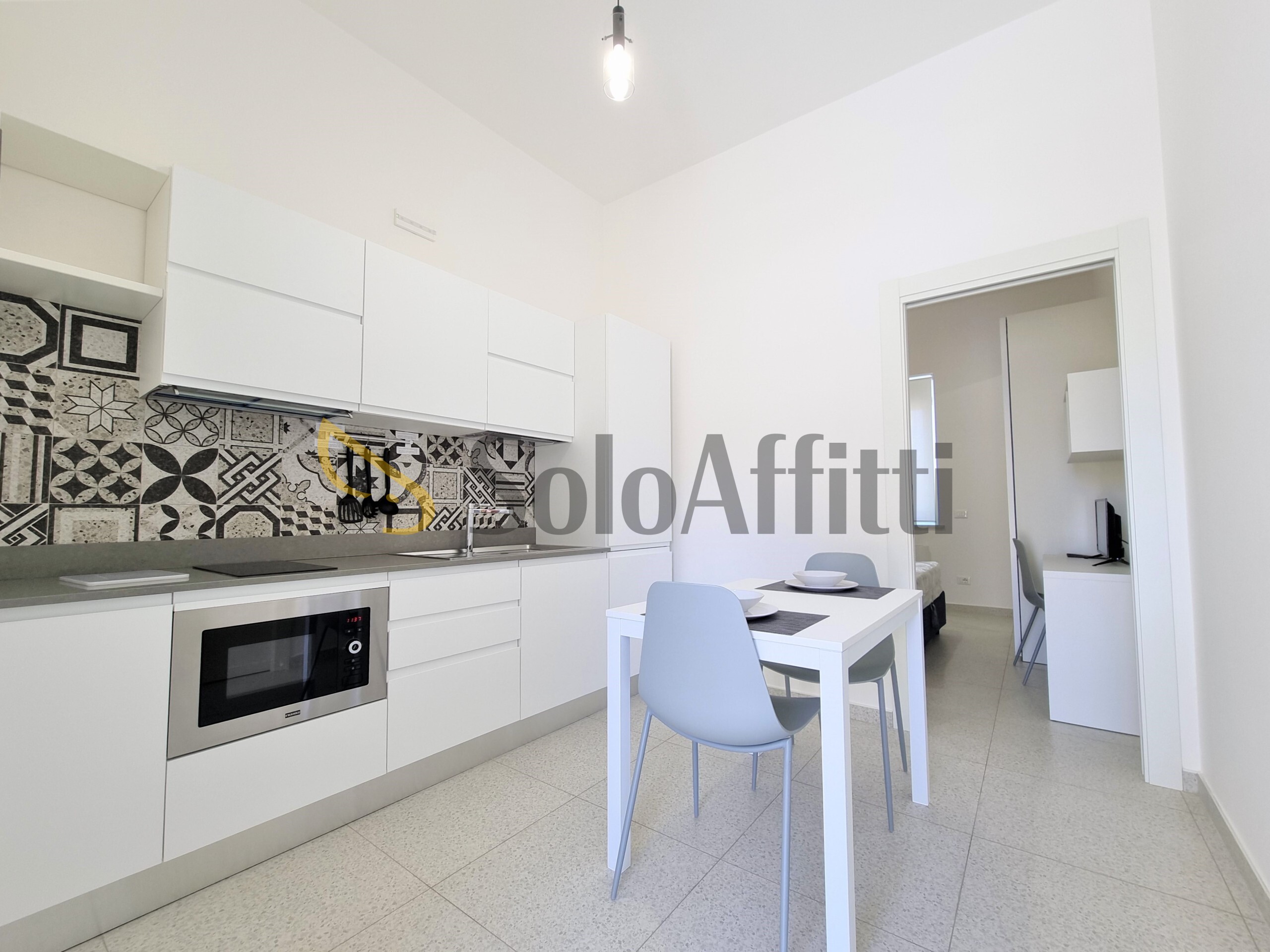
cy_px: 476
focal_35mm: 13
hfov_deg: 106.2
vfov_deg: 89.9
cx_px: 635
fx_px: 477
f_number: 2.2
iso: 64
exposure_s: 1/100
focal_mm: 2.2
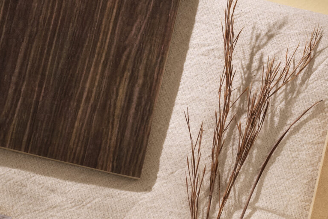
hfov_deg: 12.3
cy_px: 184
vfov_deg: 8.2
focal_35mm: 167
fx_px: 1523
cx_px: 229
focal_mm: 50
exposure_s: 1/125
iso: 160
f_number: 8
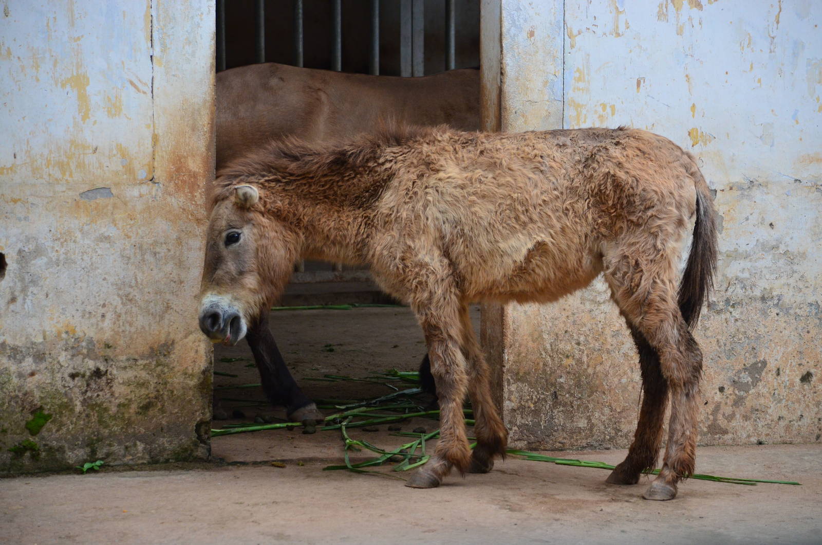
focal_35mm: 158
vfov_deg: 8.7
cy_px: 272
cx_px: 411
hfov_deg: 13.1
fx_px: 3589
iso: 1250
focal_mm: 105
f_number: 4.8
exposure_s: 1/1250
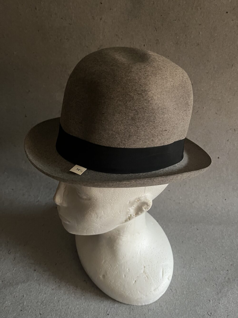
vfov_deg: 67.3
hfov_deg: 53.1
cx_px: 119
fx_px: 238
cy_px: 159
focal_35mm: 26
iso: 640
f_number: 1.6
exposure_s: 1/31
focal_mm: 5.1
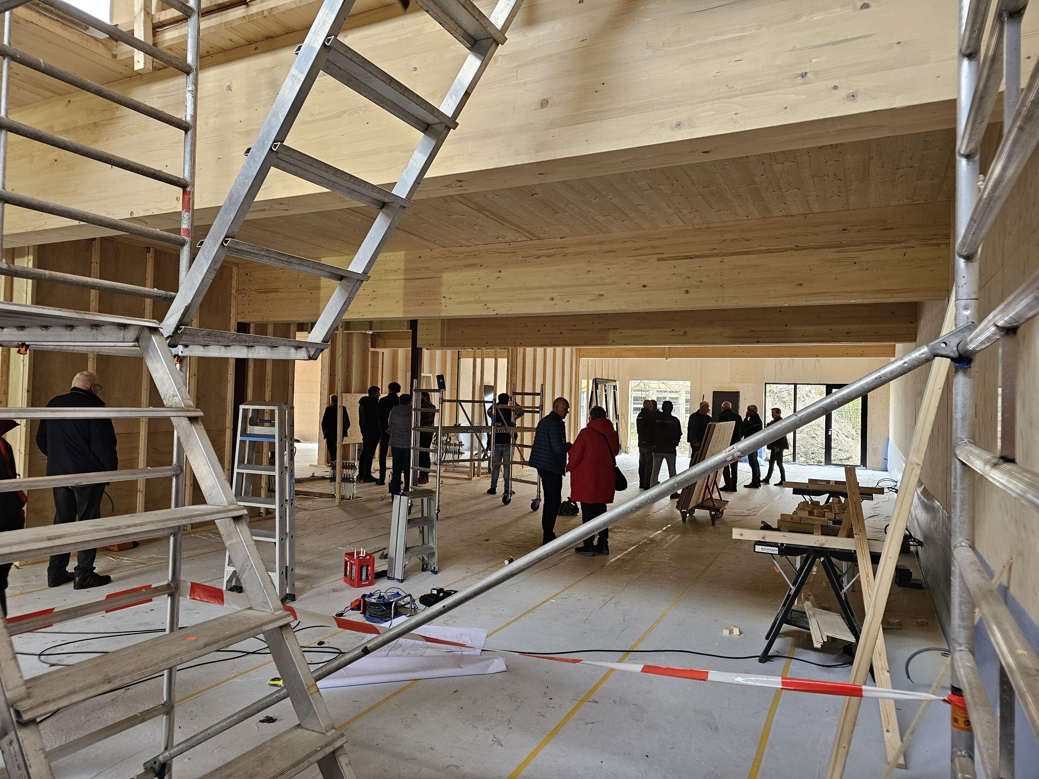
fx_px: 690
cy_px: 390
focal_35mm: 23
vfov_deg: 58.9
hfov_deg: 73.9
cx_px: 520
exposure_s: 1/100
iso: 160
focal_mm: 6.3
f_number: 1.7
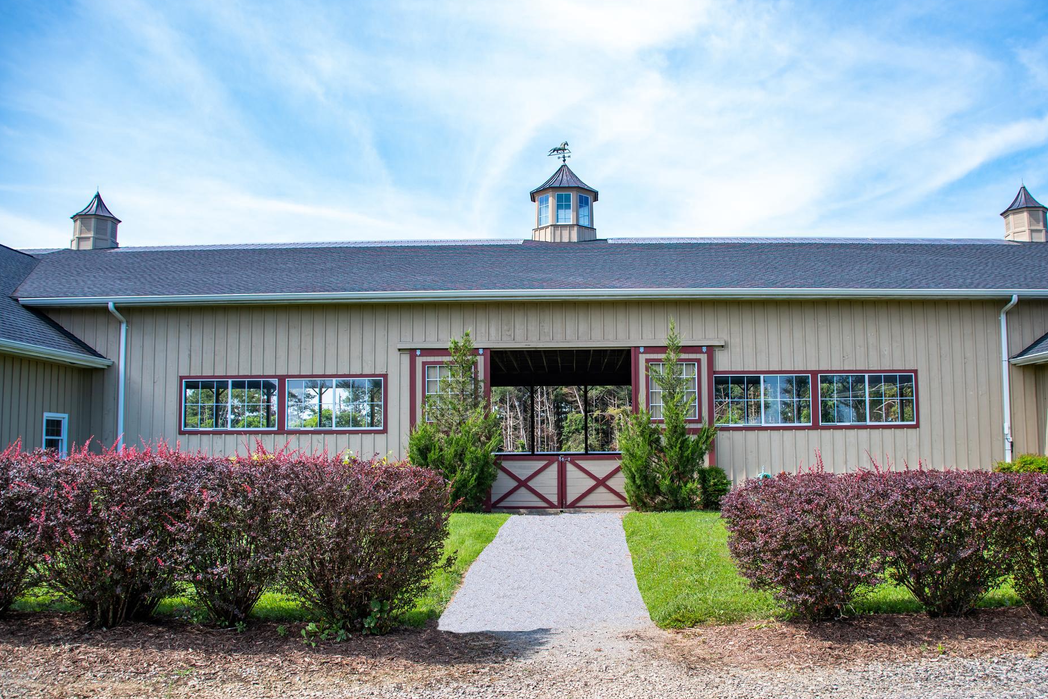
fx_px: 873
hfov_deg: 61.8
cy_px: 371
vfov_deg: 43.6
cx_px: 577
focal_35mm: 30
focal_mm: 18
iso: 100
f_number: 3.5
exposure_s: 1/400
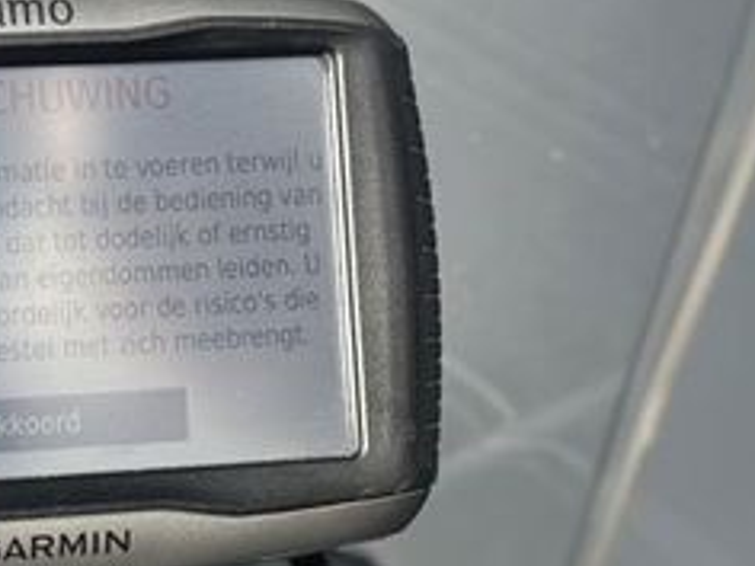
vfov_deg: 11.3
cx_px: -45
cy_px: 592
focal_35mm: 130
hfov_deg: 14.8
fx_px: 2835
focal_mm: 6.86
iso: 80
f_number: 1.78
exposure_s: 1/2070
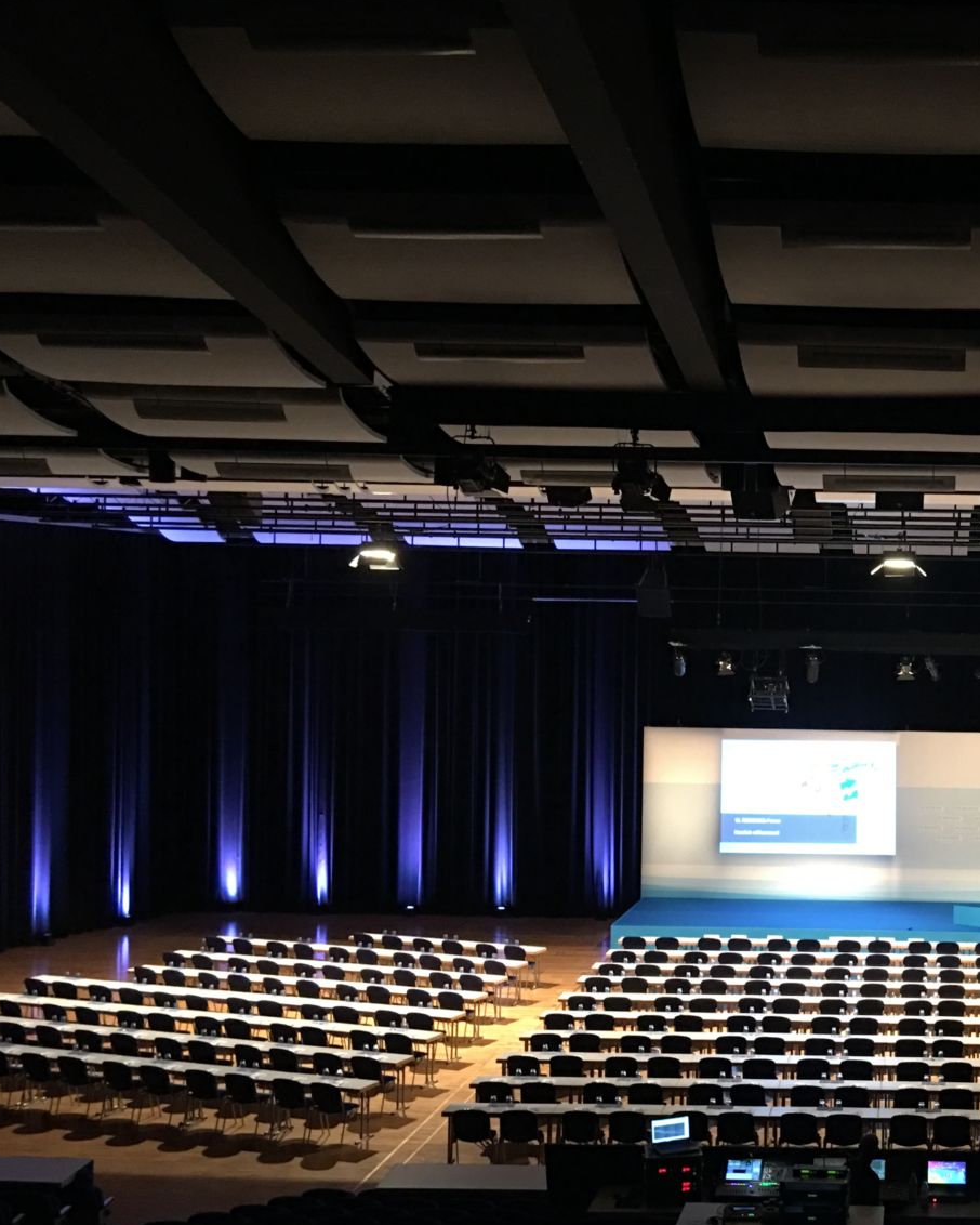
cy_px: 686
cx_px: 900
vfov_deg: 38.7
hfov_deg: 30.0
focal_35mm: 48
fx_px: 1740
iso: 100
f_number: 2.2
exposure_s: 1/8
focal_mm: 4.15
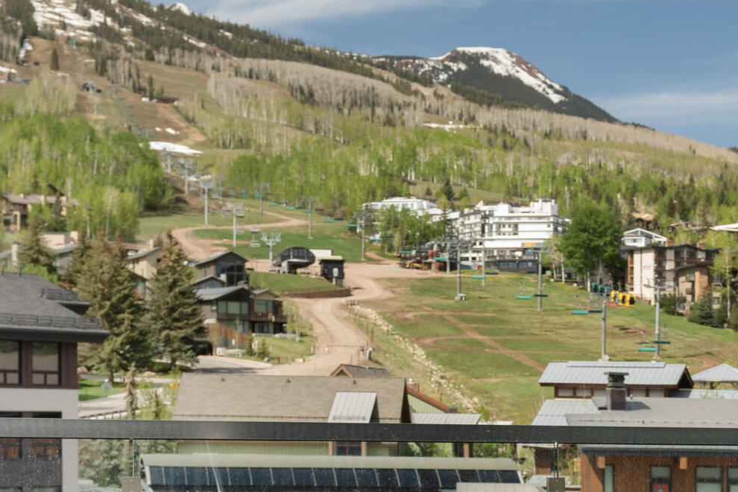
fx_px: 1988
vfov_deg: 13.6
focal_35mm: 97
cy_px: 634
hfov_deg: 20.9
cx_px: 529
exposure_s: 1/500
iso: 250
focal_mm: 32
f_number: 7.1
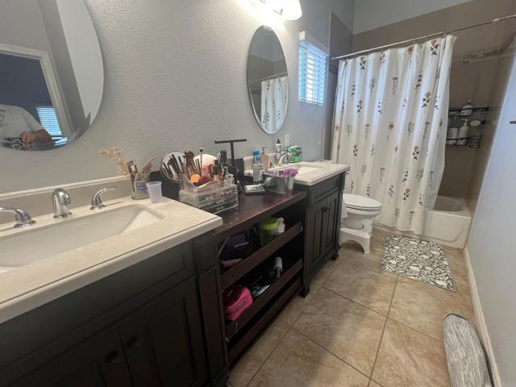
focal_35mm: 13
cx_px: 258
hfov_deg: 106.2
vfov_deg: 89.9
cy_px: 194
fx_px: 194
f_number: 1.8
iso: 200
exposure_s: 1/120
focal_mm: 1.57
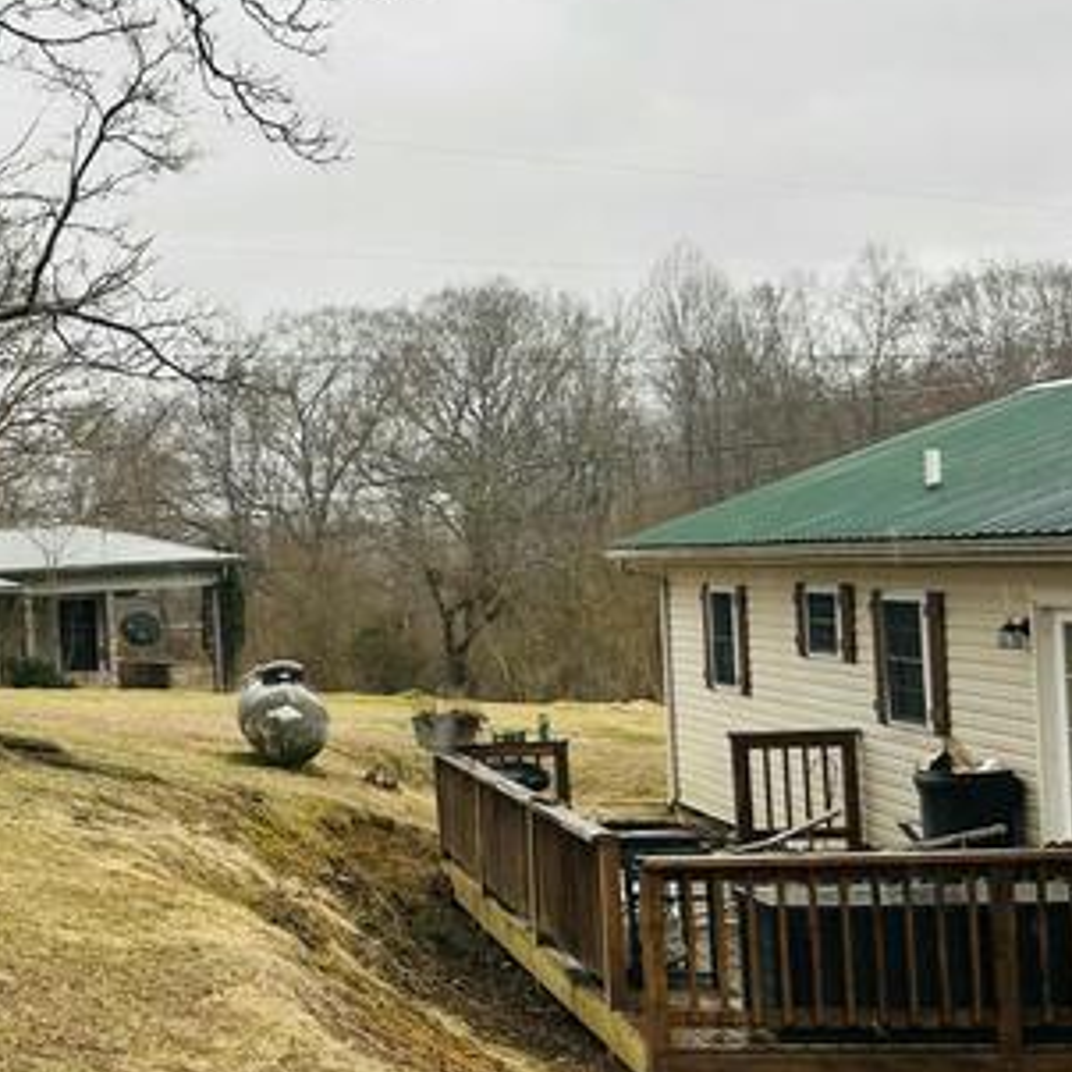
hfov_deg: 22.9
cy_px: 571
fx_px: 2277
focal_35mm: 65
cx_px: -403
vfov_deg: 26.5
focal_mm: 5.7
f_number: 1.5
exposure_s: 1/385
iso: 50
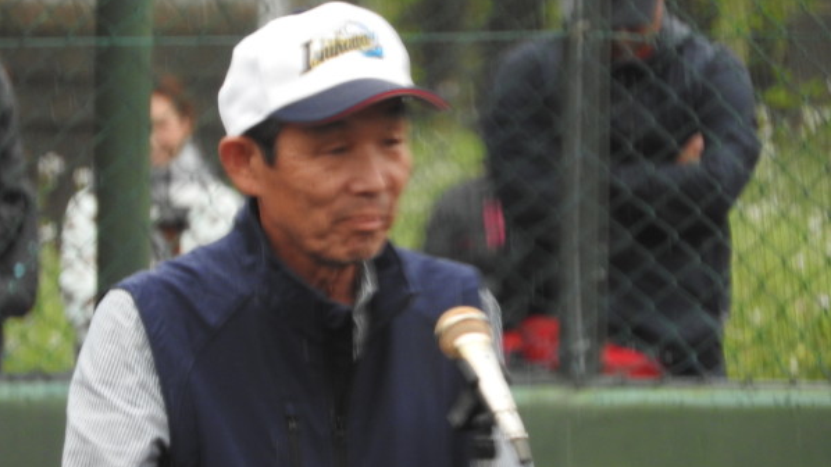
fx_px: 14451
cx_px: 416
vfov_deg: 1.9
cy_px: 229
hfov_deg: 3.3
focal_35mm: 656
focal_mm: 107.5
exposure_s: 1/250
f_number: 5.6
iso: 320
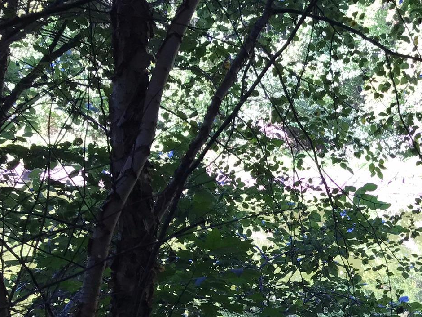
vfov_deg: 23.4
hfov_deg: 28.9
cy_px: 288
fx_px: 744
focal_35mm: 61
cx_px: 454
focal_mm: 3.99
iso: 32
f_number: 1.8
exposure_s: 1/120
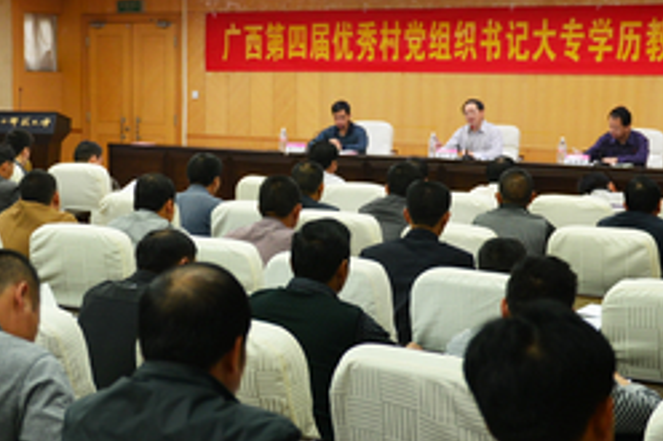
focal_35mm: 75
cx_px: 334
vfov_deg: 18.2
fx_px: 1380
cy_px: 226
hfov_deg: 27.0
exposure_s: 1/250
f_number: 2.8
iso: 500
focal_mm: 31
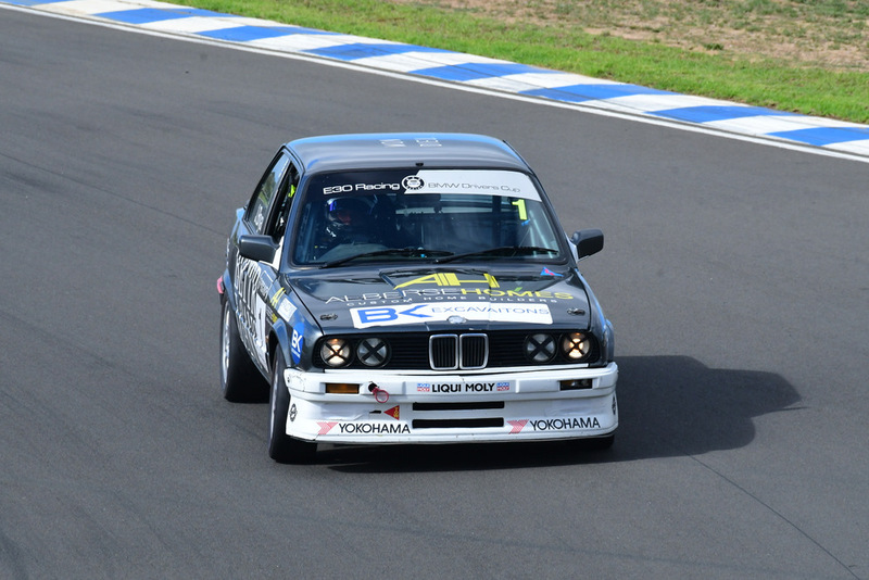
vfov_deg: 1.8
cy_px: 290
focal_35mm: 750
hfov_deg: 2.7
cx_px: 434
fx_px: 18110
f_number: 13
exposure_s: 1/640
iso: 800
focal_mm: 500
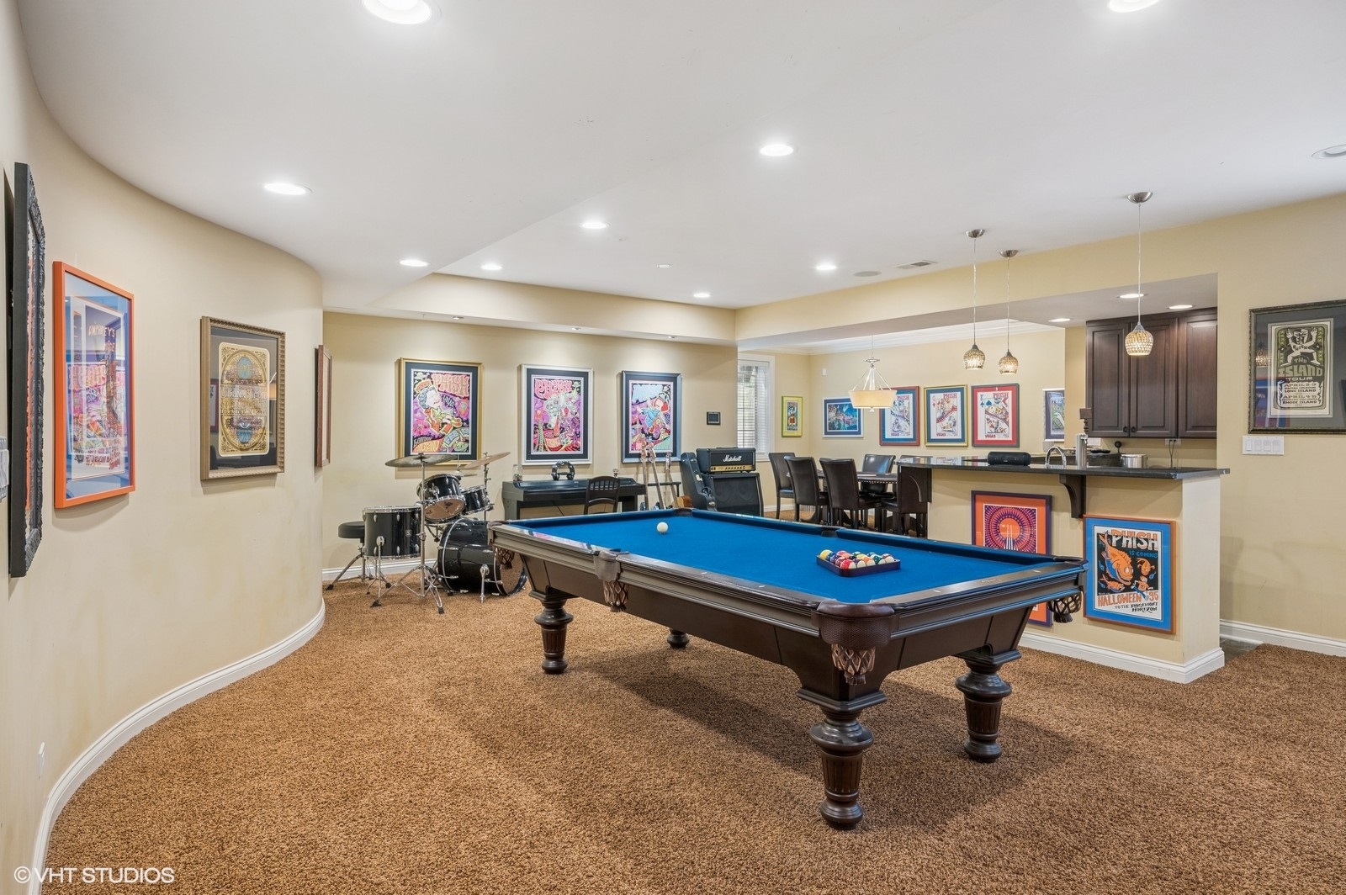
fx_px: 747
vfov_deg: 61.8
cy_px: 448
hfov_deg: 84.0
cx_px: 673
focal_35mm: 20
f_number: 8
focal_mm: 20
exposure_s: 1/15
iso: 400
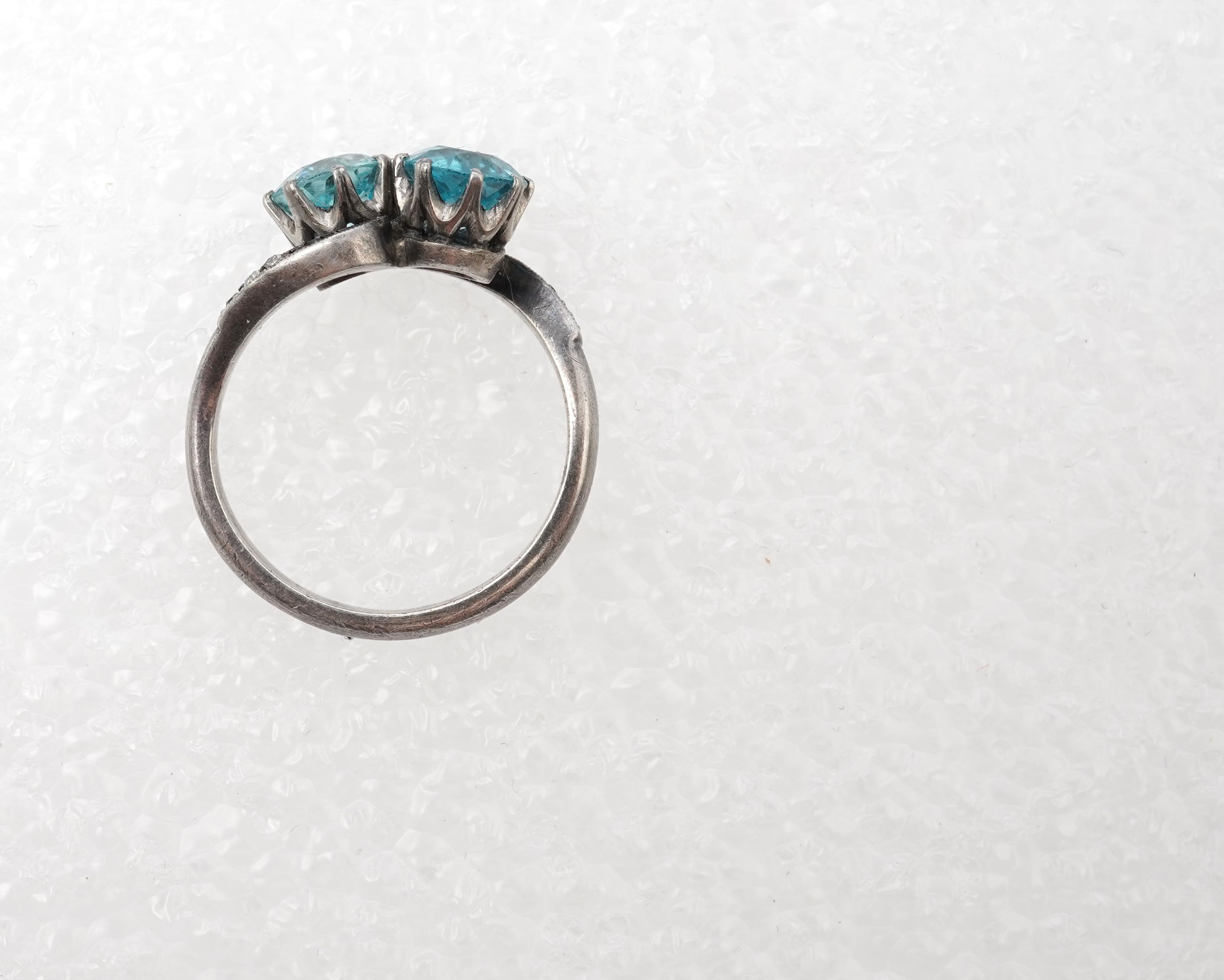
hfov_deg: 29.3
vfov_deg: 23.8
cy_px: 386
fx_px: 2319
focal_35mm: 64
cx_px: 395
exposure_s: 1/125
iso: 640
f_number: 22
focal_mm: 30
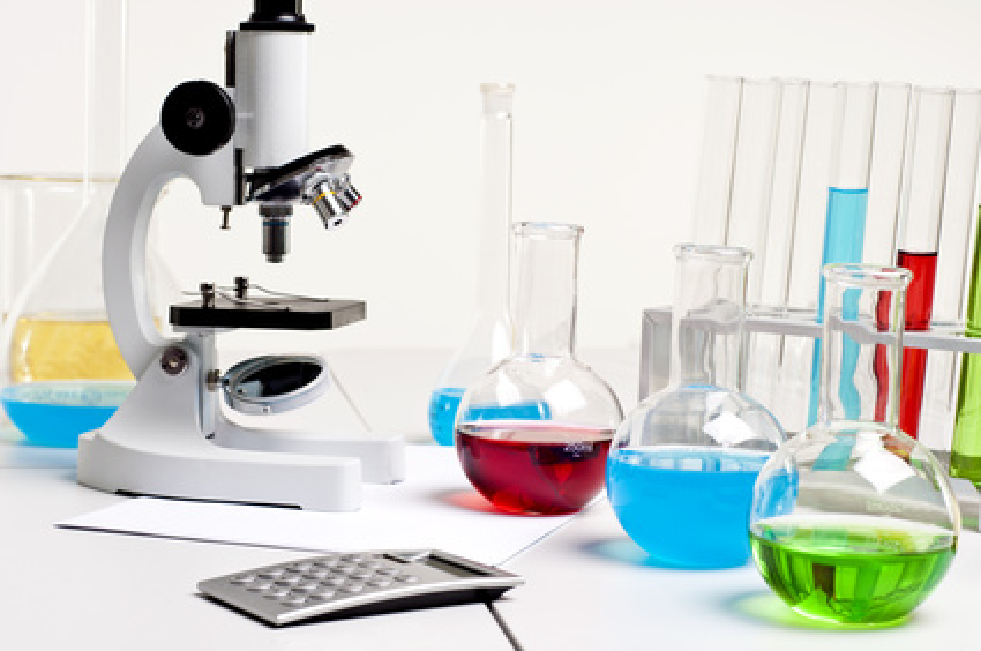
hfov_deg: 27.0
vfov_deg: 18.1
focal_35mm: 75
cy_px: 326
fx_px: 2041
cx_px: 490
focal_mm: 50
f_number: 7.1
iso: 100
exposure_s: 1/160
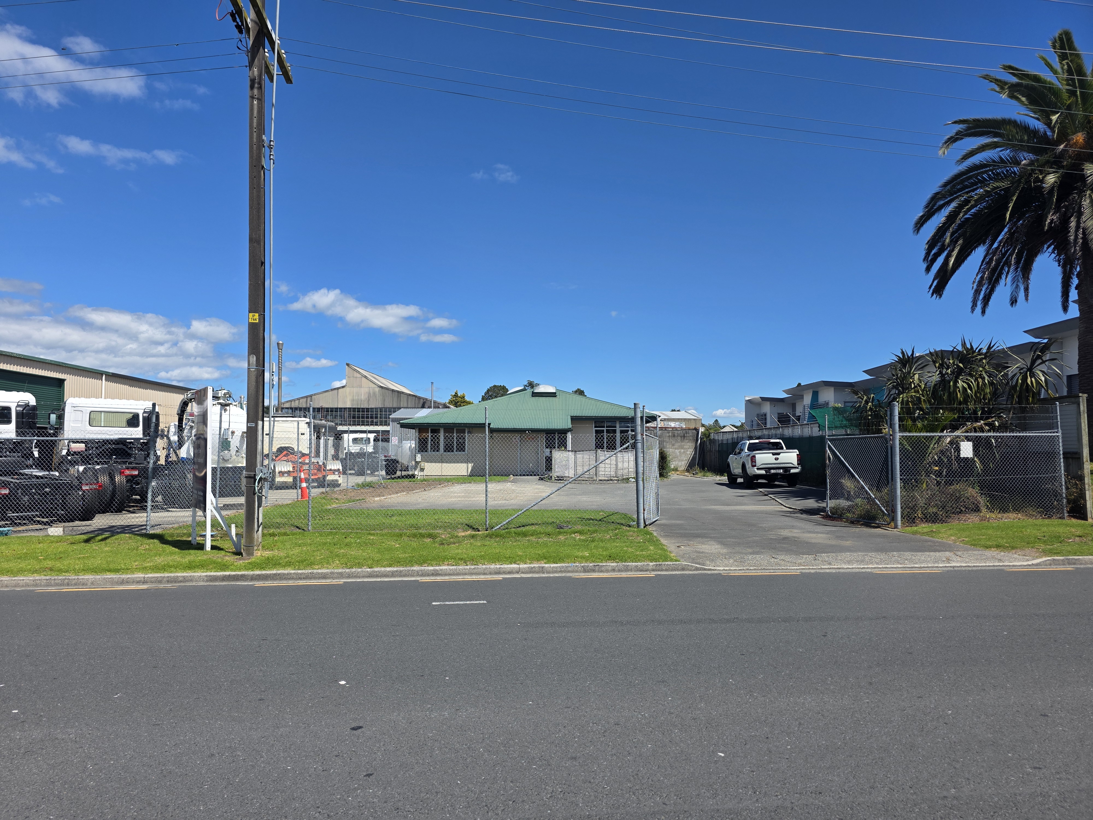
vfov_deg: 58.9
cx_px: 546
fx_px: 726
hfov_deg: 73.9
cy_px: 410
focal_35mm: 23
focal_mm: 6.3
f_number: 1.7
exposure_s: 1/6355
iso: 80
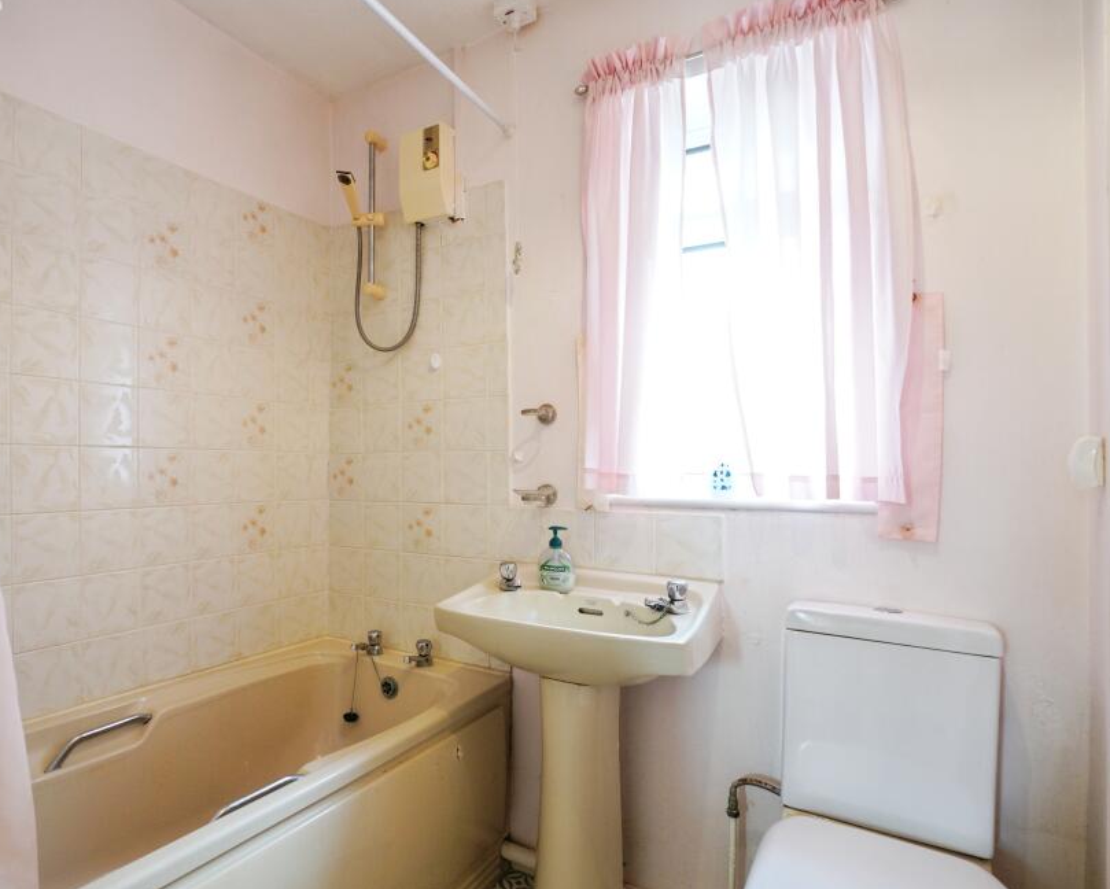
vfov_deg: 70.9
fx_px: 624
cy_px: 462
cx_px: 417
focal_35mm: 19
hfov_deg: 81.7
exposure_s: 1/15
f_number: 9
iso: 800
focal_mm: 16
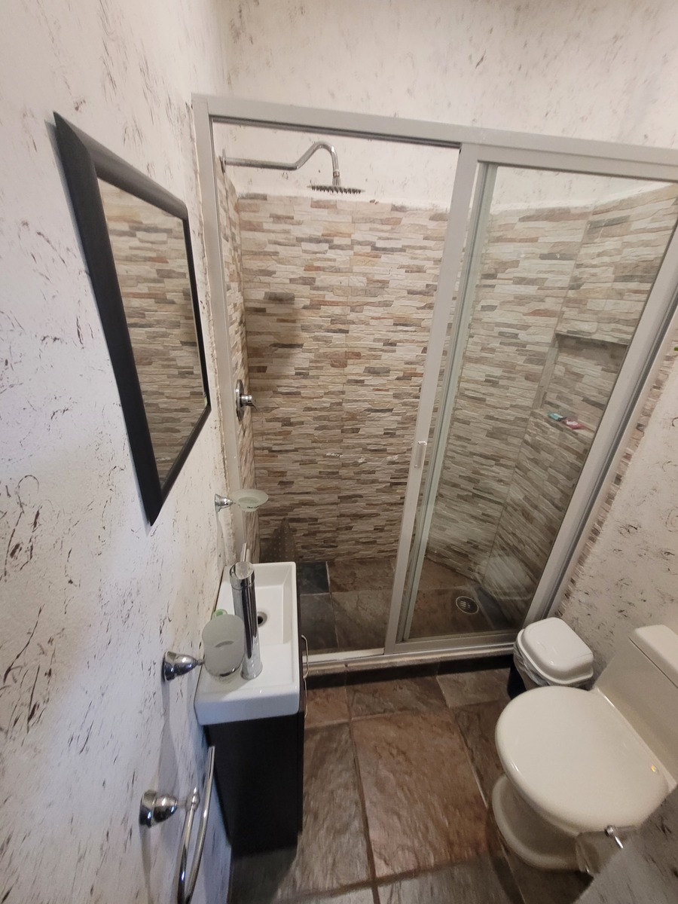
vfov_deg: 106.2
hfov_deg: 89.9
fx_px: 339
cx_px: 339
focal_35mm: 13
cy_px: 452
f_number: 2.2
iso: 400
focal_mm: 1.74
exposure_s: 1/30
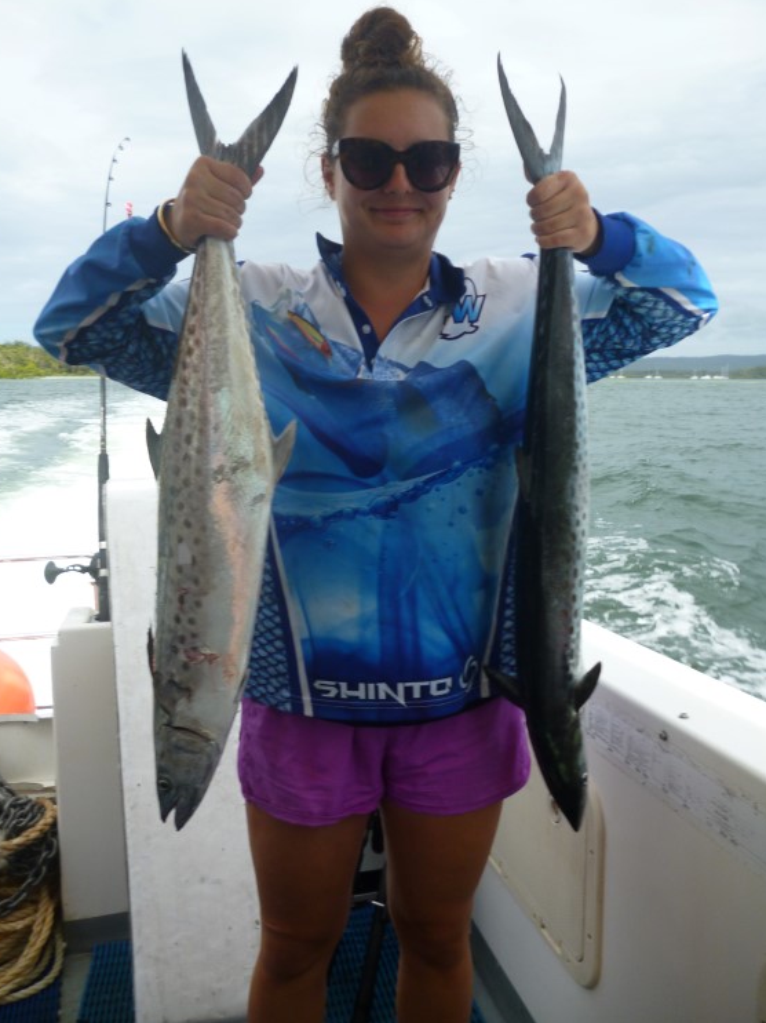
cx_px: 376
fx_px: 856
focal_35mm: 29
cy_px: 499
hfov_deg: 48.2
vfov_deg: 61.7
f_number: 9
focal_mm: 5
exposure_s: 1/100
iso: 100
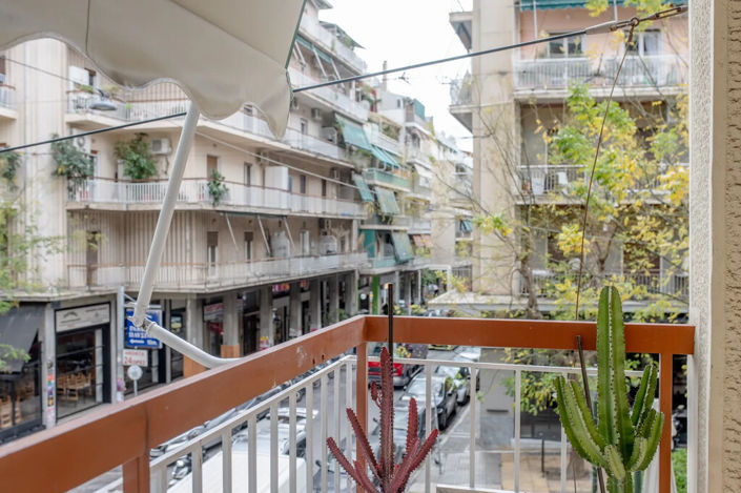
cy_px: 246
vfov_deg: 37.8
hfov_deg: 54.5
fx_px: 720
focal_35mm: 35
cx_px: 370
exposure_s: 1/125
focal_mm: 35
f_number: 5
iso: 200
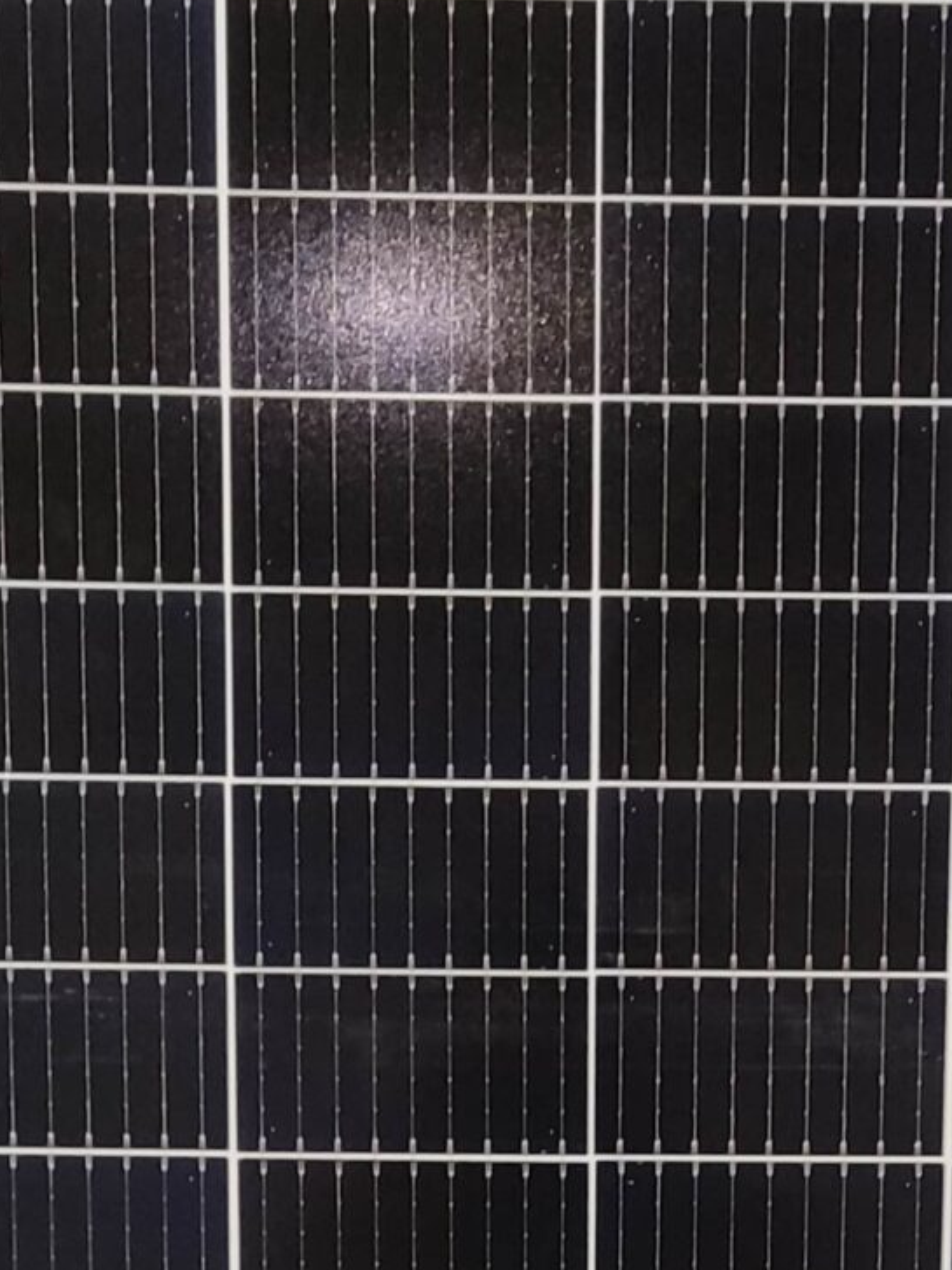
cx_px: 606
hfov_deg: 16.8
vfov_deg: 20.6
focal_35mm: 88
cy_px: 1593
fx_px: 3228
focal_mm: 4.71
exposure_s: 1/25
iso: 638
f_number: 1.79
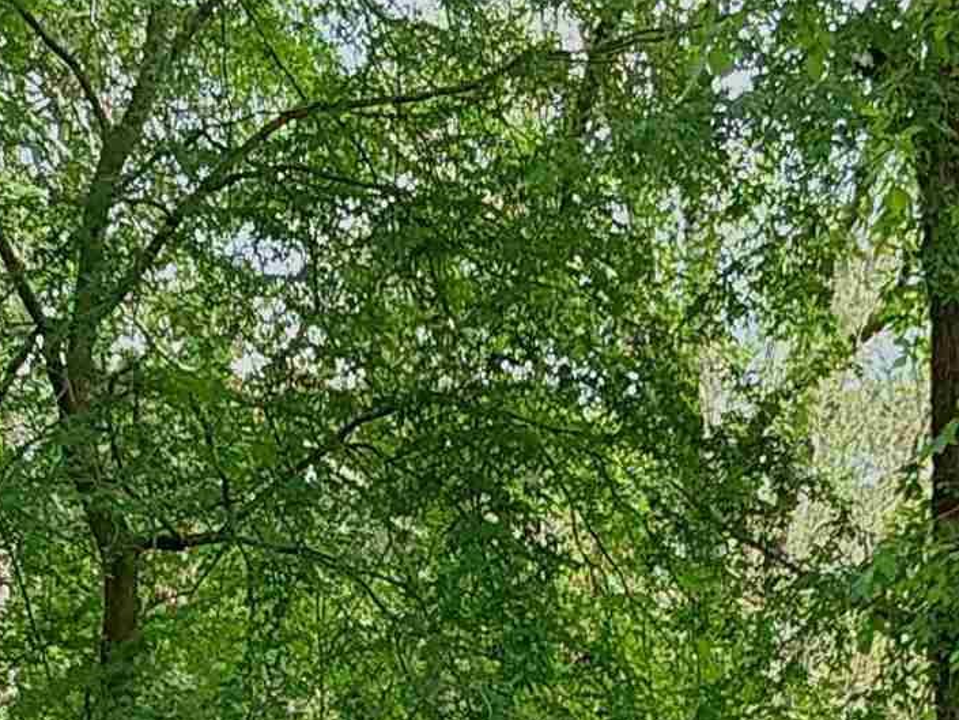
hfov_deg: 16.1
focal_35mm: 122
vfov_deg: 11.2
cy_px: 1338
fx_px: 3380
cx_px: 264
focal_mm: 2.91
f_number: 1.9
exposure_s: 1/152
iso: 50
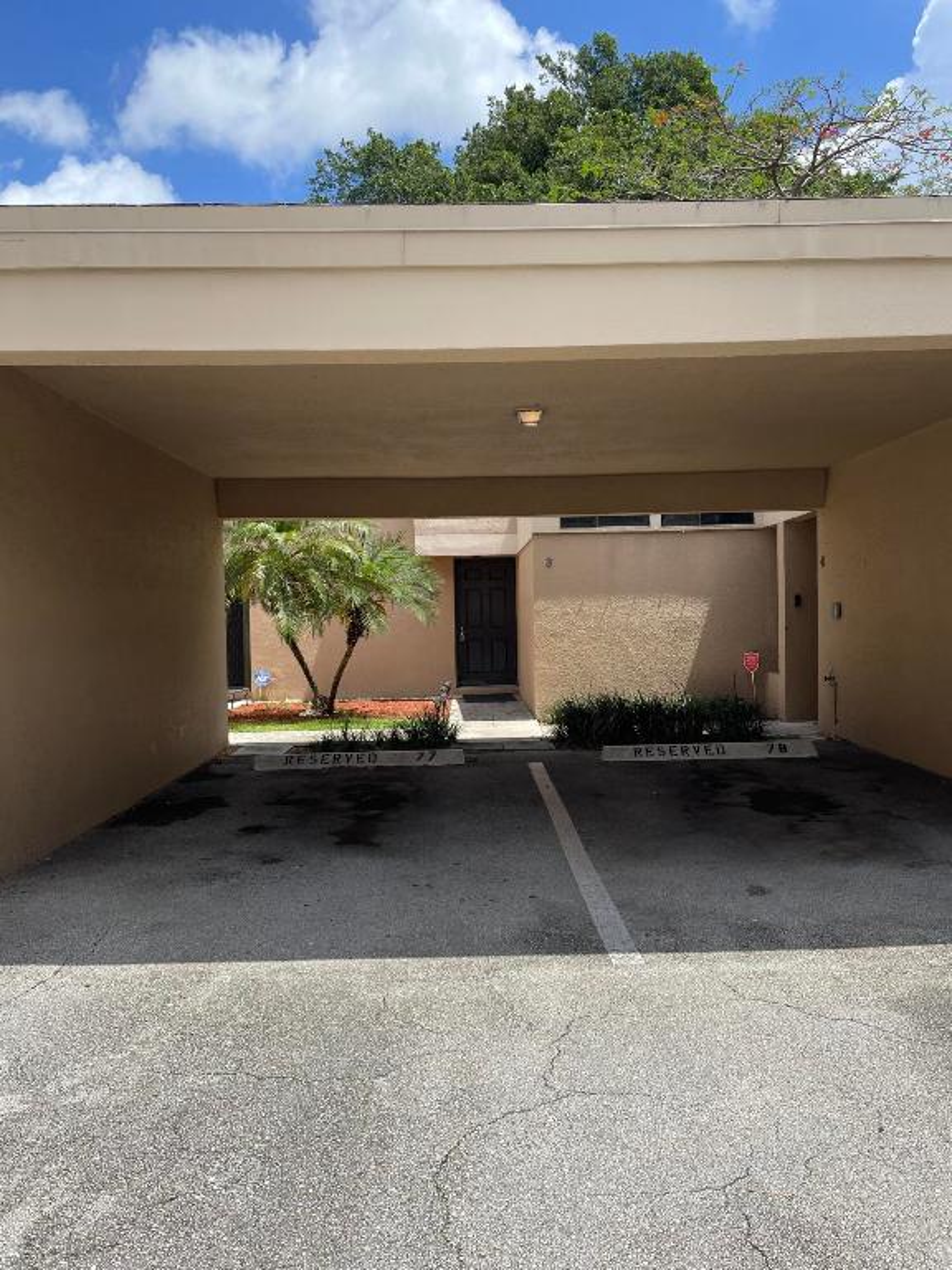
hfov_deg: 53.1
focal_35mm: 26
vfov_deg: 67.3
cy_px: 635
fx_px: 953
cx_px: 476
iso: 32
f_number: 1.6
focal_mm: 4.2
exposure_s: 1/3205
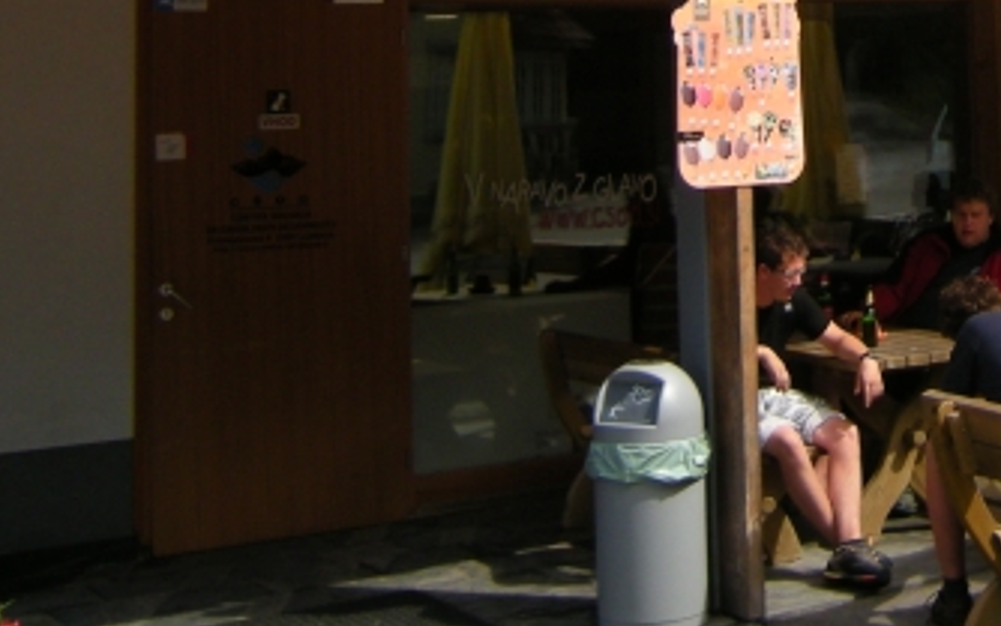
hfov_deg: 27.3
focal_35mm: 71
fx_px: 1938
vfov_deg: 17.3
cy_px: -180
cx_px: 1004
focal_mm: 4.7
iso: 64
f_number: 5.6
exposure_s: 1/133
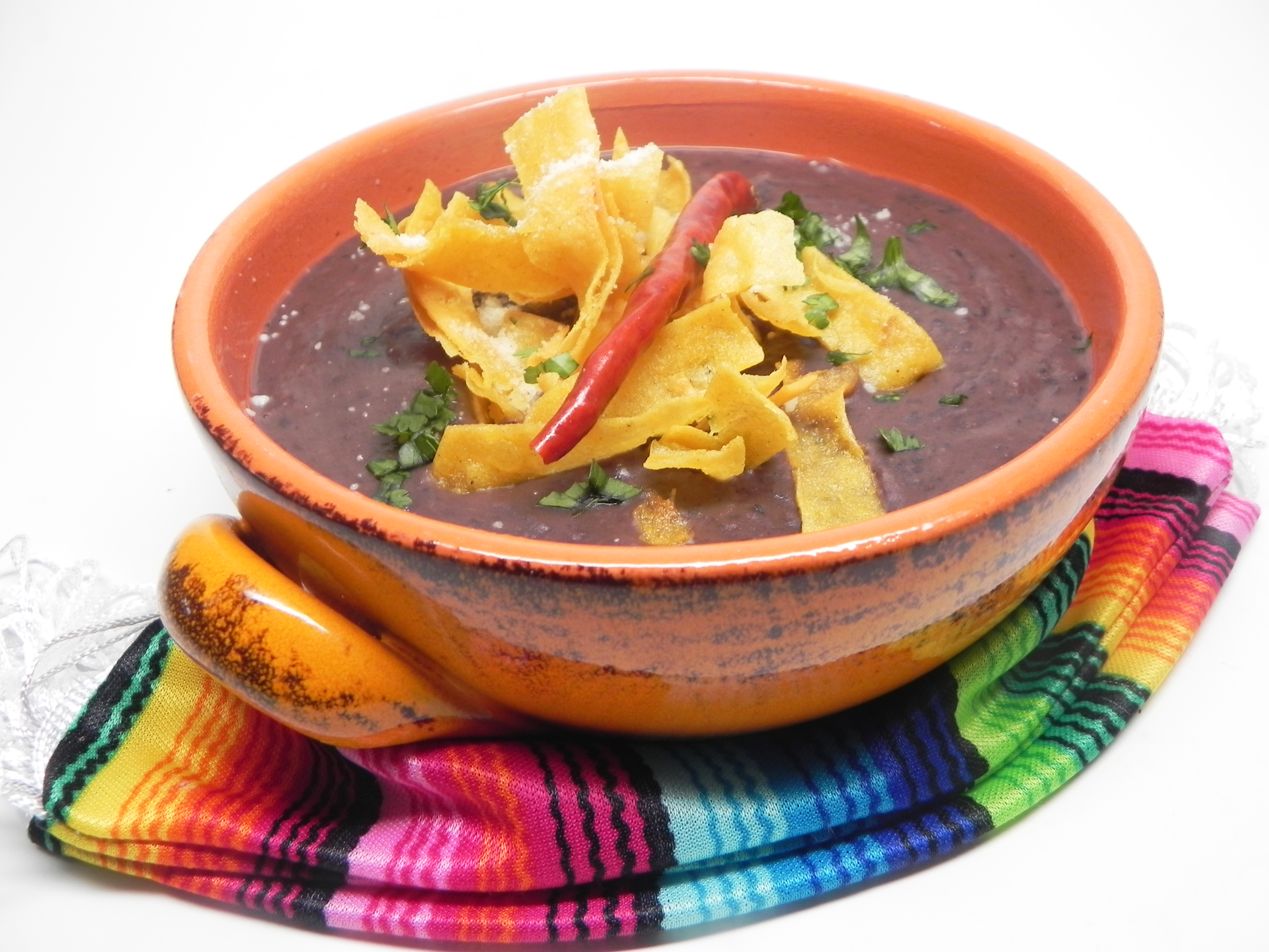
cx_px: 634
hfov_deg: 61.7
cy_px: 476
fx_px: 1063
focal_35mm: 29
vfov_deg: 48.2
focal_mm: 5.2
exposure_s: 1/30.5
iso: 160
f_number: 2.8
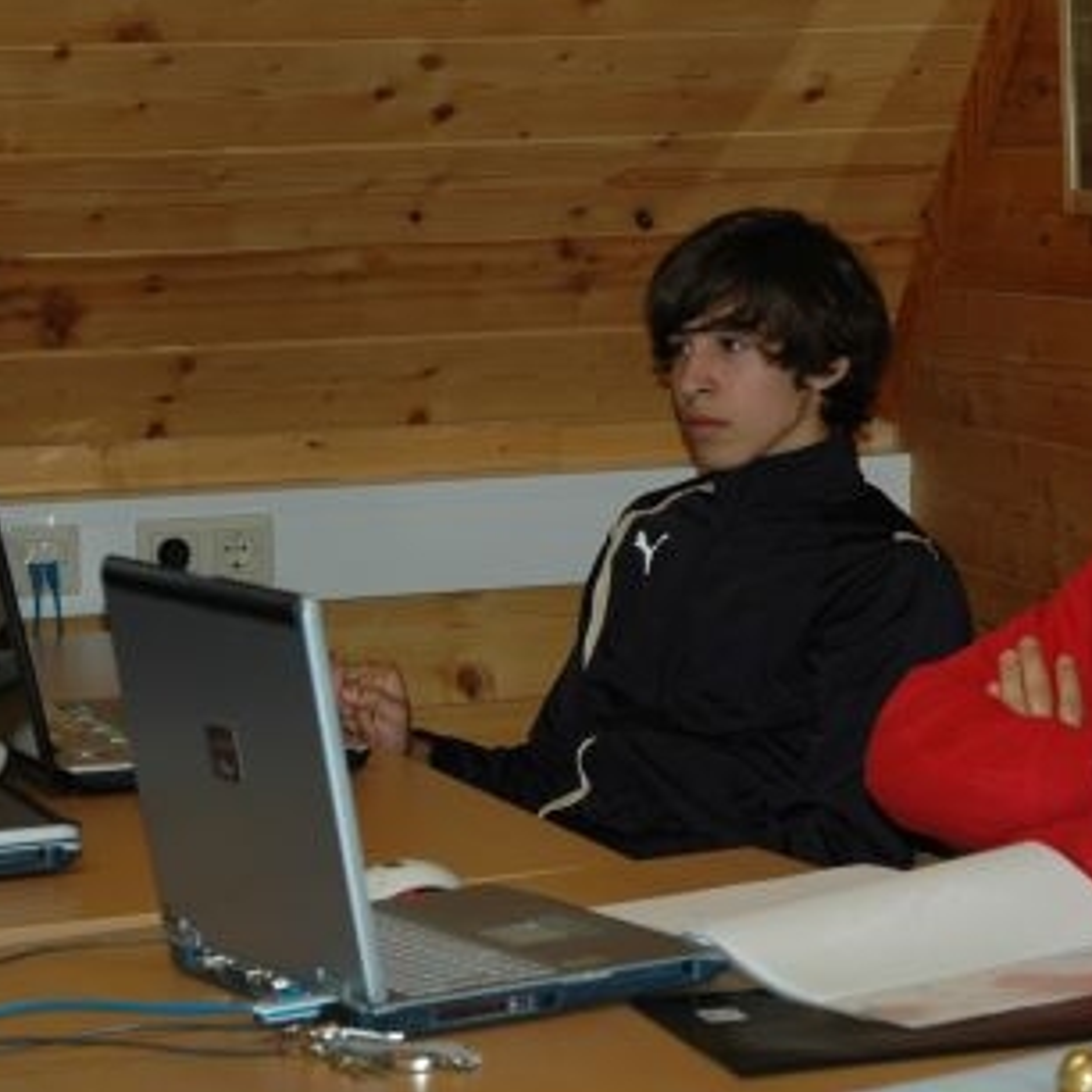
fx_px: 4247
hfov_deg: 14.6
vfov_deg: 14.6
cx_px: 778
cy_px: 443
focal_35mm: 119
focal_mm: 52
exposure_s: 1/60
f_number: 5
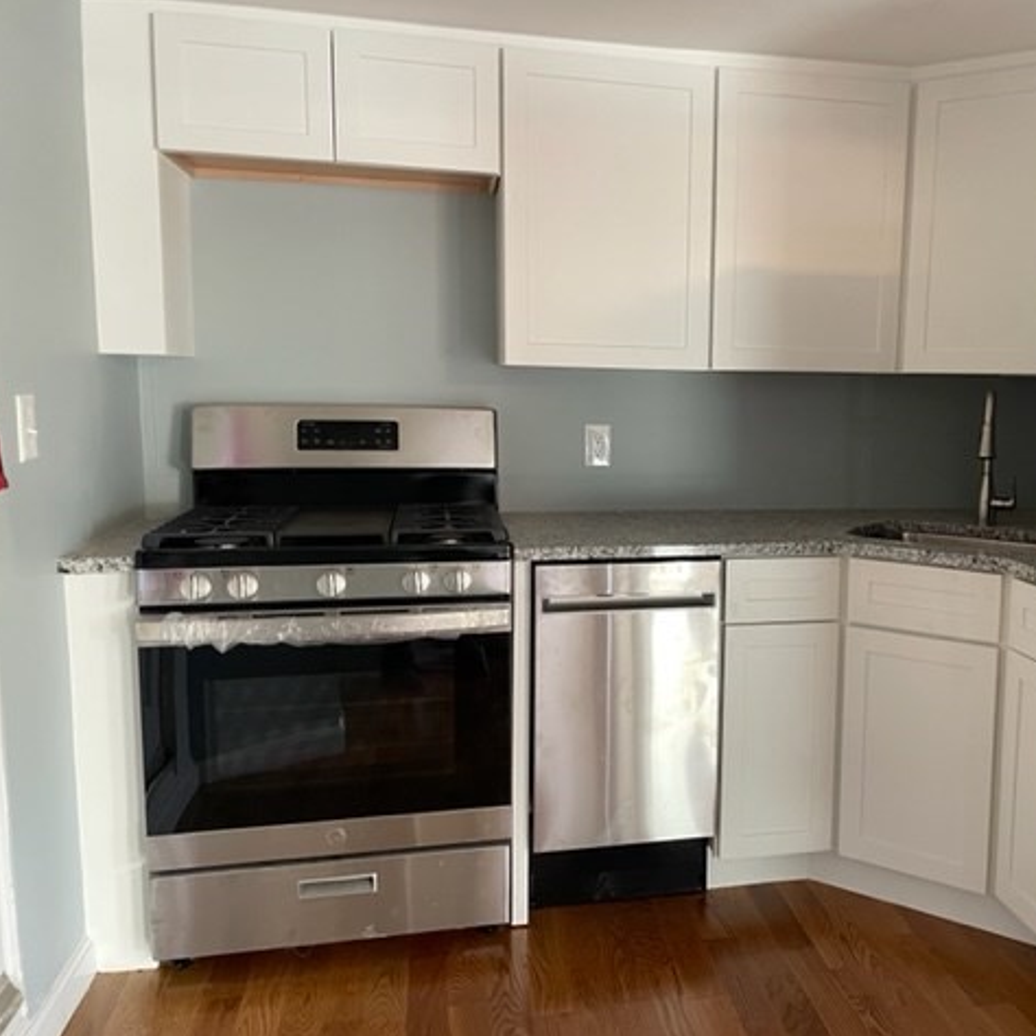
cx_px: 684
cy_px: 520
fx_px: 1050
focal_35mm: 31
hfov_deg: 51.6
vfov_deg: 52.5
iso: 200
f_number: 1.6
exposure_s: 1/60
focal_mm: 4.2
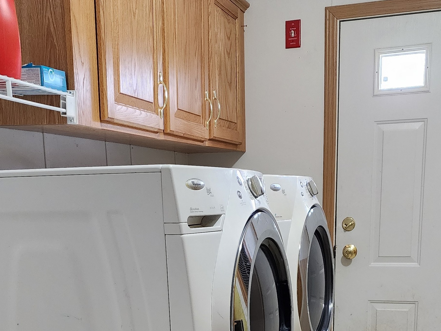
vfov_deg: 26.3
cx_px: 238
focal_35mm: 51
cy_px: 366
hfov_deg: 37.5
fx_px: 650
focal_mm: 6.4
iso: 800
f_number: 1.8
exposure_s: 1/120
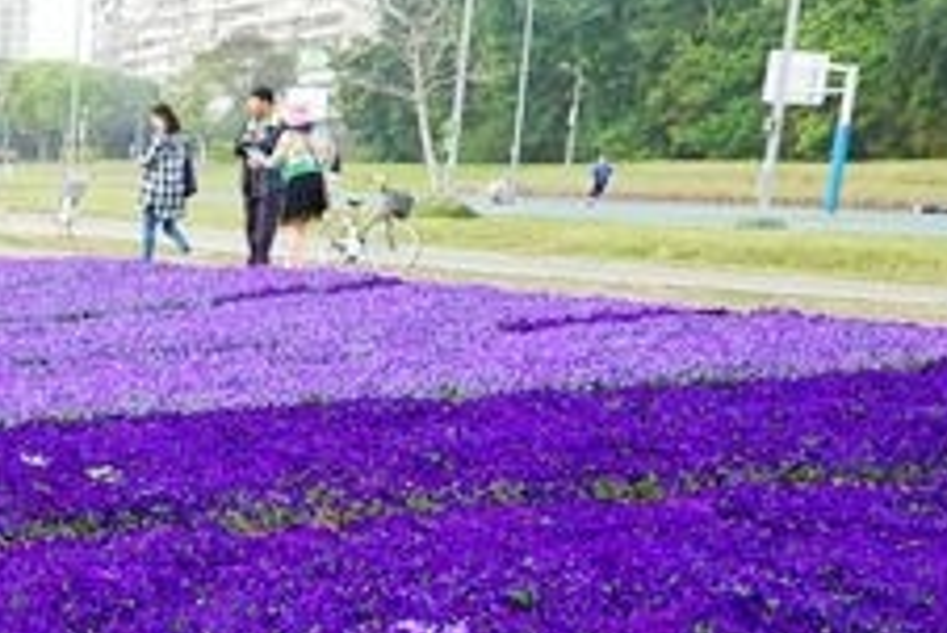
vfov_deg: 18.8
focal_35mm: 69
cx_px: -50
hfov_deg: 27.2
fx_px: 1816
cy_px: 736
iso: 125
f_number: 2.8
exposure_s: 1/100
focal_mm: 9
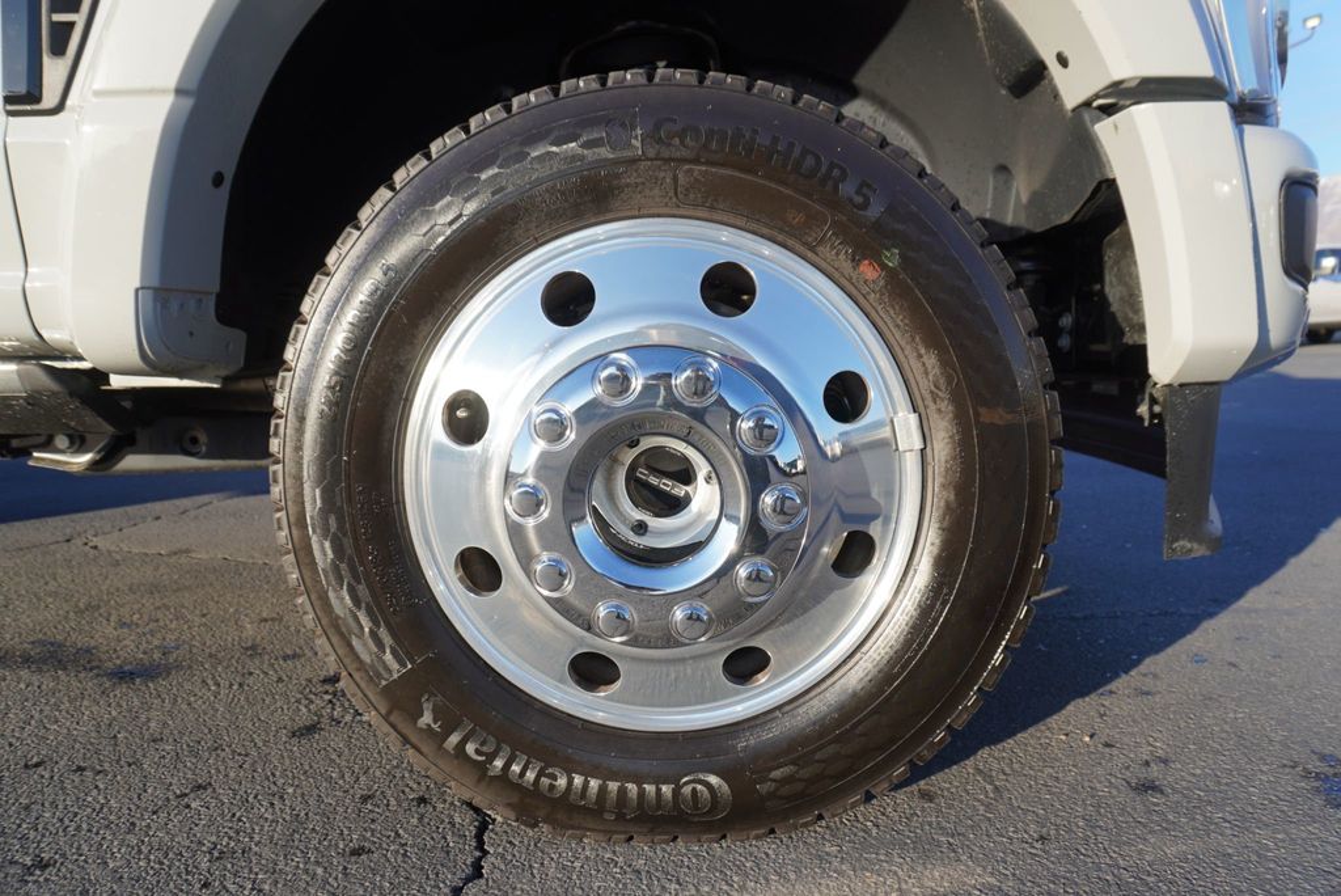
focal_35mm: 24
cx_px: 670
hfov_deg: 73.7
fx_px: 894
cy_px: 448
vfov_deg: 53.2
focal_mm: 16
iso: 100
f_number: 5
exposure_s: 1/250
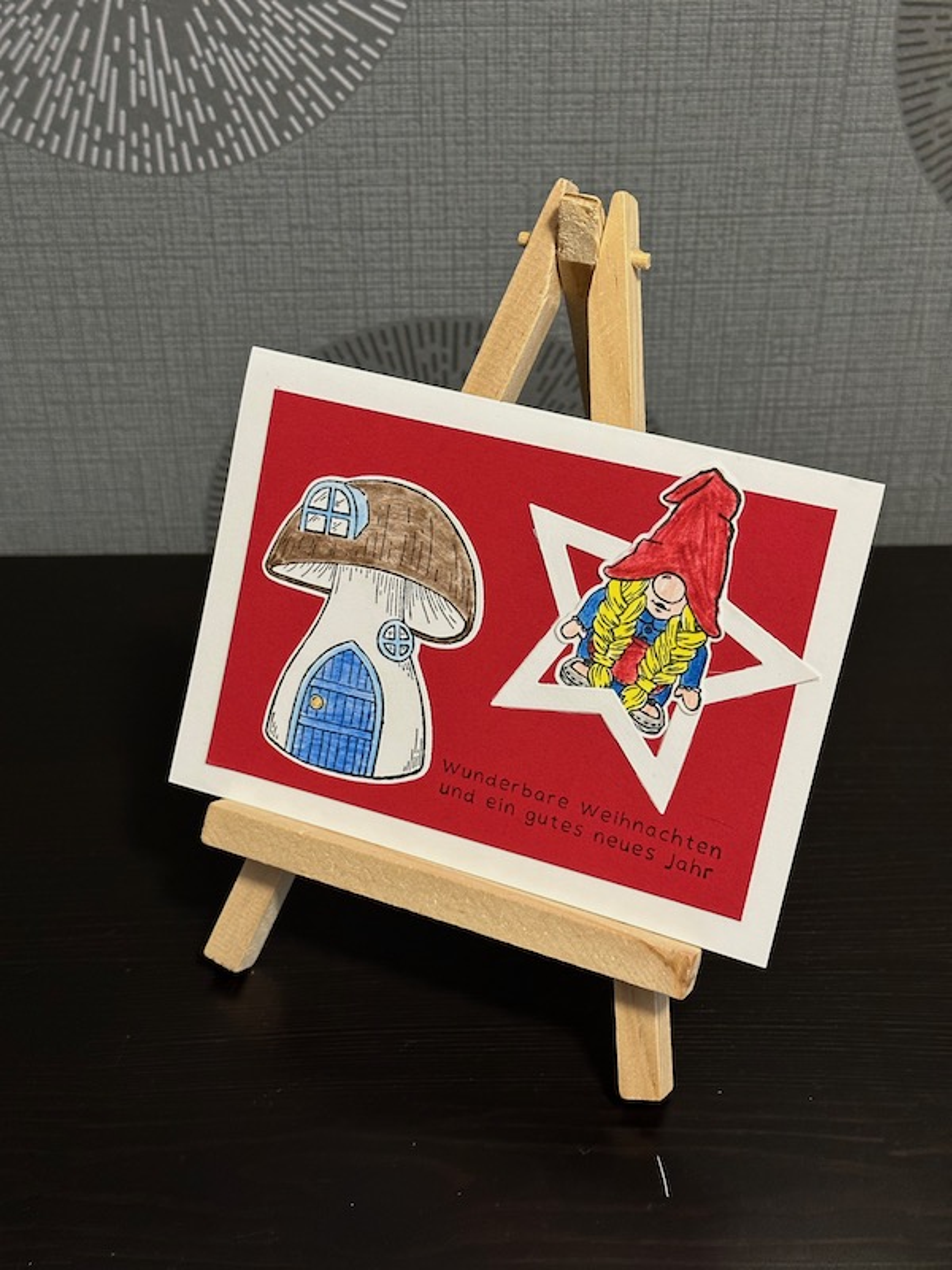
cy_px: 635
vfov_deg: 39.7
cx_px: 476
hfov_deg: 30.3
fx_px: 1760
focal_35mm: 48
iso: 250
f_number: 1.78
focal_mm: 6.86
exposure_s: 1/40
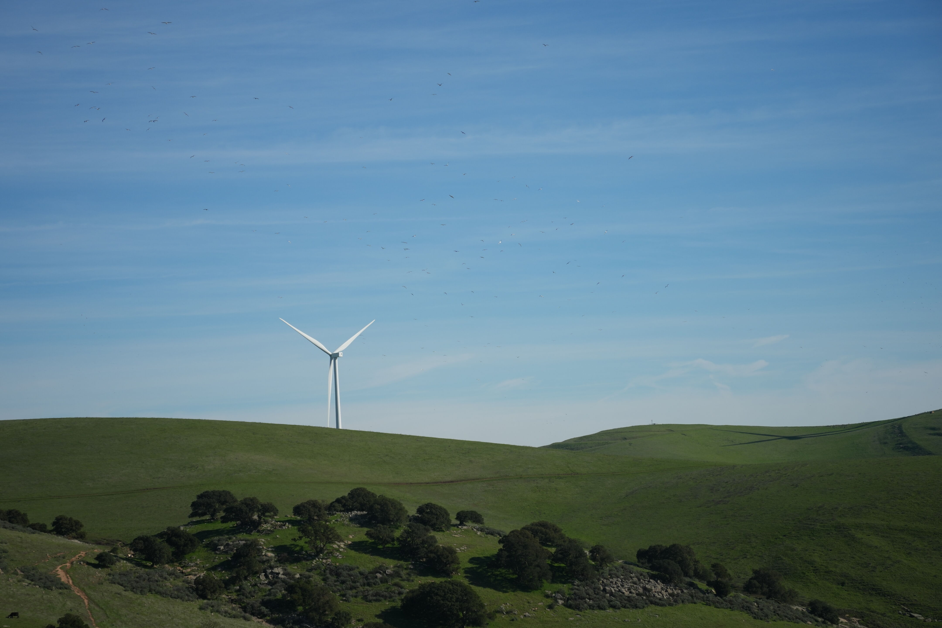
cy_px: 314
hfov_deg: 22.4
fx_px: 2381
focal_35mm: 91
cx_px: 471
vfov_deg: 15.0
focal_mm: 91
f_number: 6.3
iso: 400
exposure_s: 1/2500
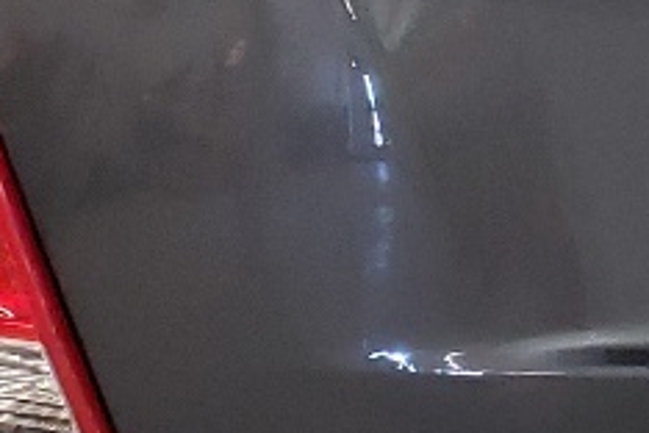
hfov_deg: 10.6
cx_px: 1087
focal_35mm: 185
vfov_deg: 7.4
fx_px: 3335
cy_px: -14
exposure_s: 1/40
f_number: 1.5
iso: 292
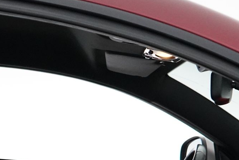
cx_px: 110
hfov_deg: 19.6
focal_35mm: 104
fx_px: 691
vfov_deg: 12.1
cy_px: 284
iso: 8000
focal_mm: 28
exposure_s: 1/160
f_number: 3.5
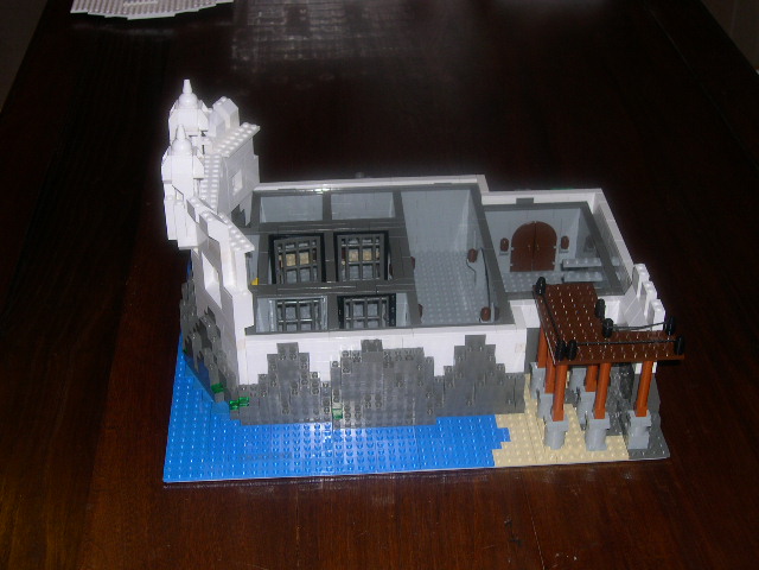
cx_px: 380
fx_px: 1140
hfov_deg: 36.8
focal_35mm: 52
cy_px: 285
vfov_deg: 28.0
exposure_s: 1/60
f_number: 3.2
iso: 100
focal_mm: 11.1
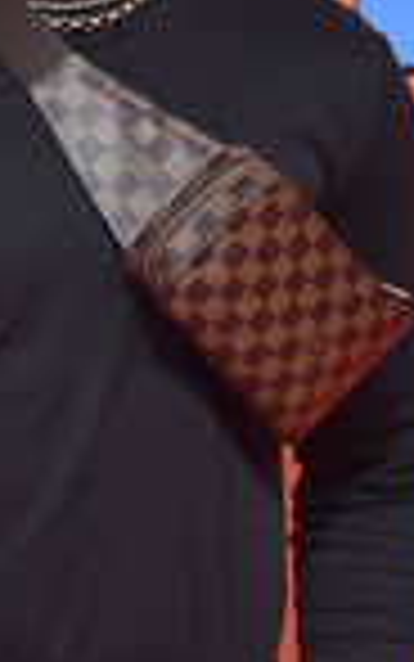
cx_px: -326
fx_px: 6312
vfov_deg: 6.0
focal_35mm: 350
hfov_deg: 3.7
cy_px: 167
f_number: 4.5
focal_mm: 112
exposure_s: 1/250
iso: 2000
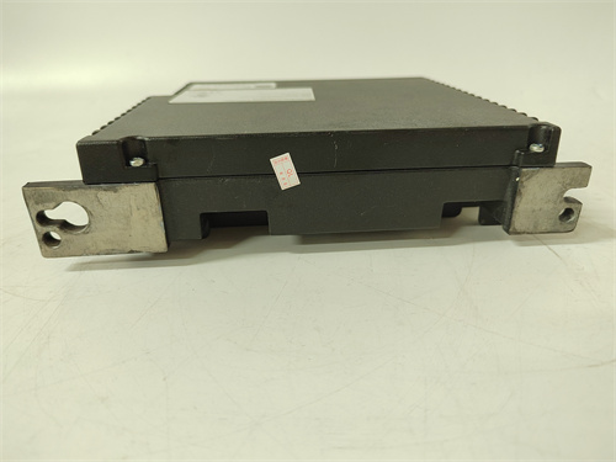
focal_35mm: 23
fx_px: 409
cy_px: 231
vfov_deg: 58.9
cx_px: 308
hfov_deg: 73.9
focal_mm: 5.52
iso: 1506
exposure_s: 1/50
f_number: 1.9
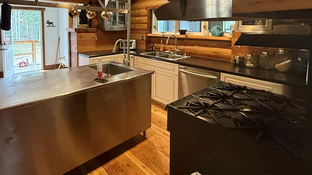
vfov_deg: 50.6
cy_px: 38
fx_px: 174
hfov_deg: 82.0
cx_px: 113
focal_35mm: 21
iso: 500
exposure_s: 1/120
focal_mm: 2.22
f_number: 2.2
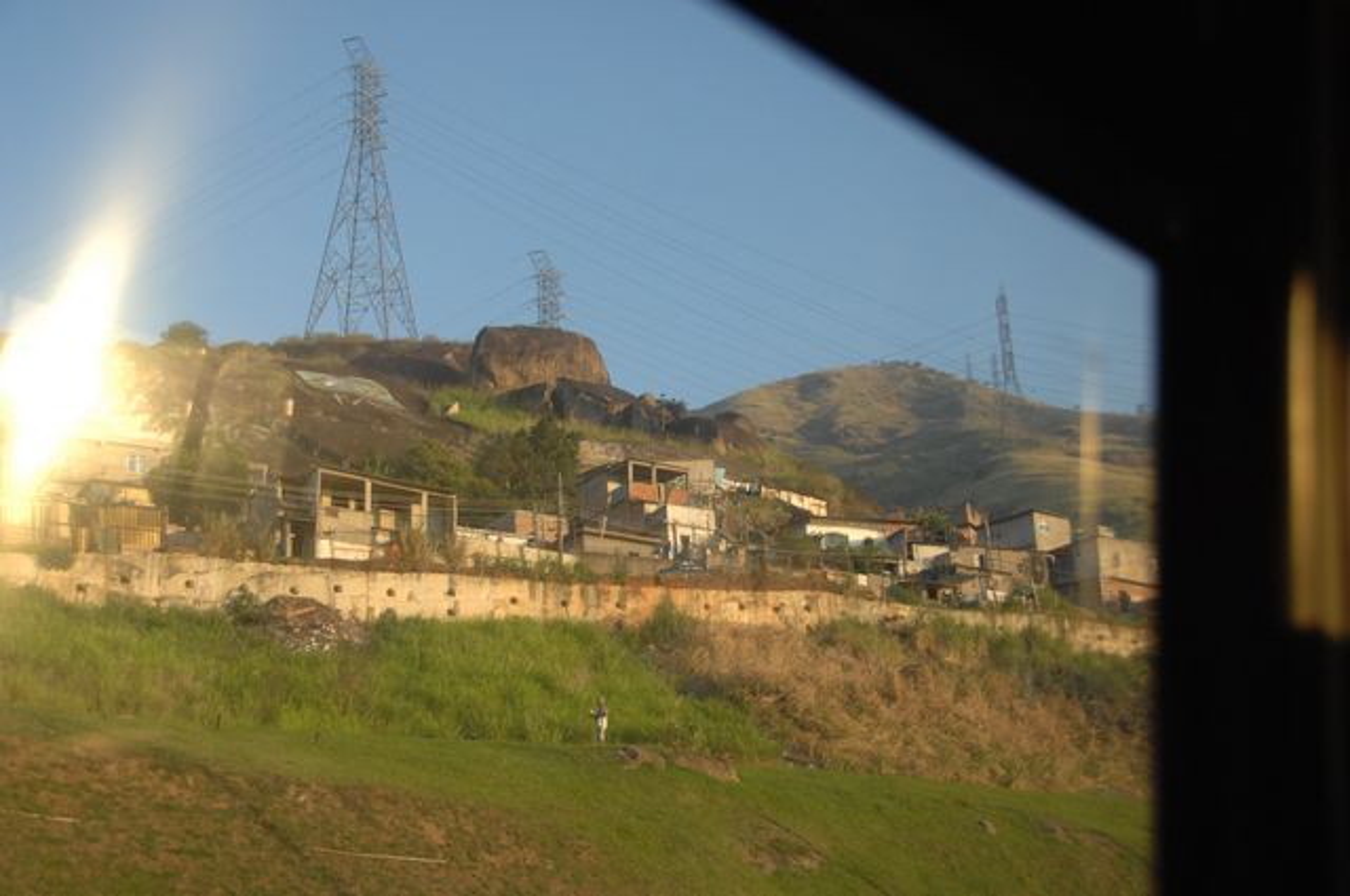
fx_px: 1798
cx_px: 675
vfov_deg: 28.0
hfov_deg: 41.2
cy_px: 448
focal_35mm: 48
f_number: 4.2
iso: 500
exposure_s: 1/500
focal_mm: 32
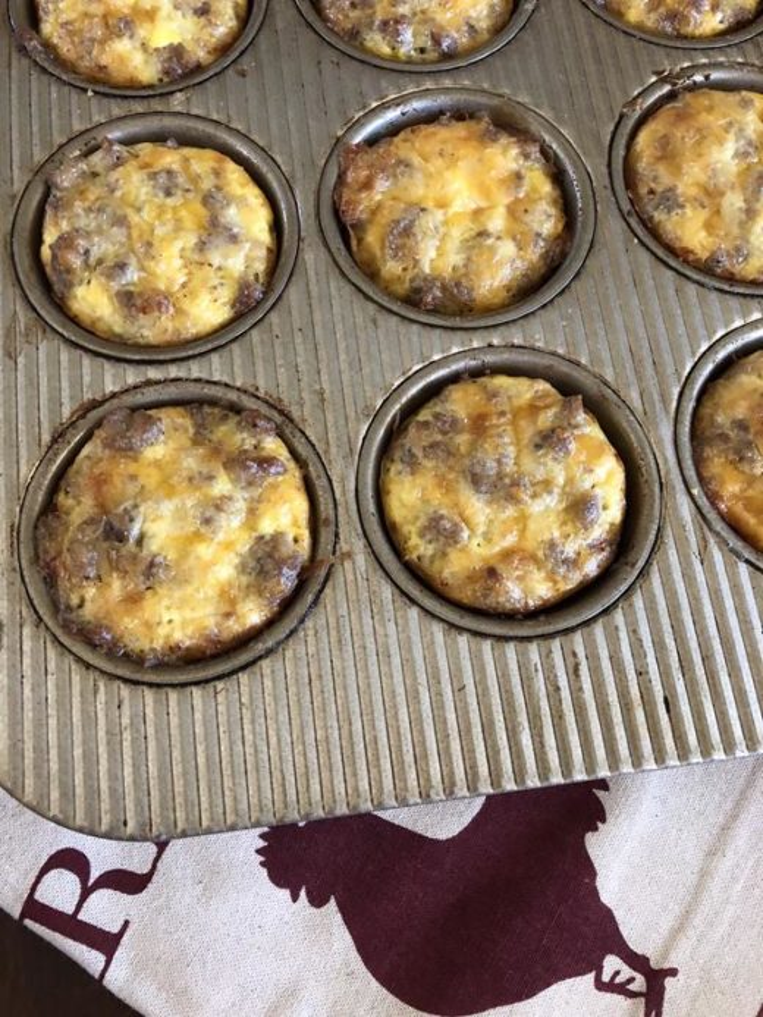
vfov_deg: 63.4
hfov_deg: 49.8
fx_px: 823
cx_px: 382
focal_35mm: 28
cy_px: 508
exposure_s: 1/15
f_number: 1.8
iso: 64
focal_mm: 4
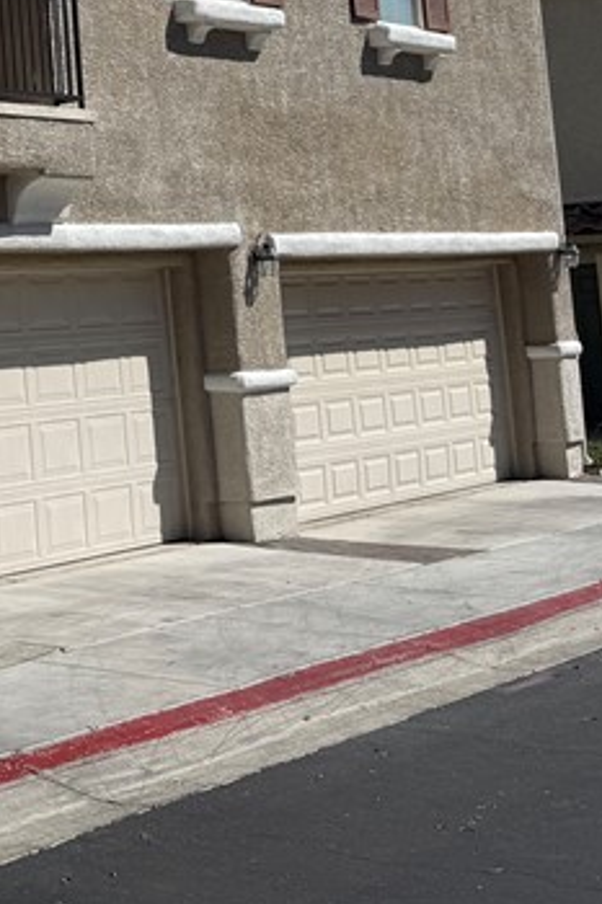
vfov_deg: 26.6
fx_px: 1833
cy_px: 67
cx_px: -209
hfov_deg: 17.4
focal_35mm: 73
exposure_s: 1/8130
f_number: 1.78
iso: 80
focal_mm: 6.76
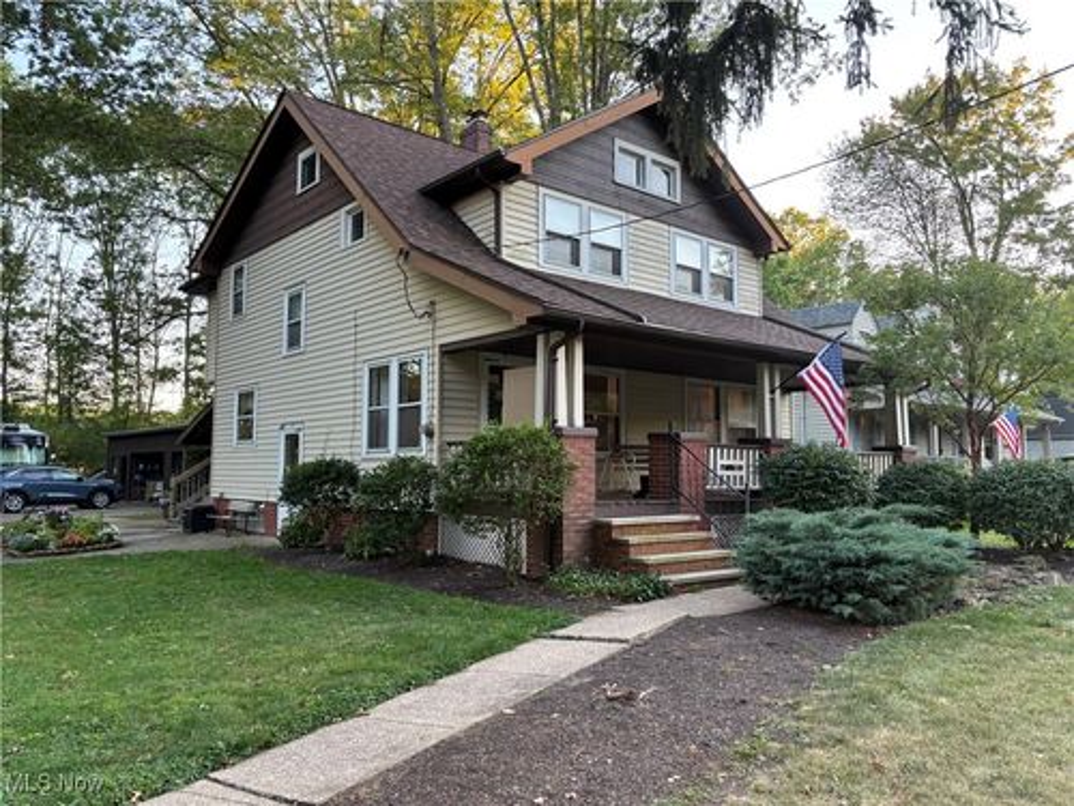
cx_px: 537
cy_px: 403
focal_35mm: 26
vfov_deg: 53.1
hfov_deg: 67.3
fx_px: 807
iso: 100
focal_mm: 5.96
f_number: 1.6
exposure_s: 1/121
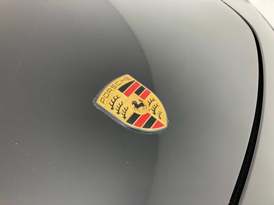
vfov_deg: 49.7
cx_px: 137
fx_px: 222
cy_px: 102
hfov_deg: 63.4
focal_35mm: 28
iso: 64
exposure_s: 1/120
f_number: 1.8
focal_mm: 3.99
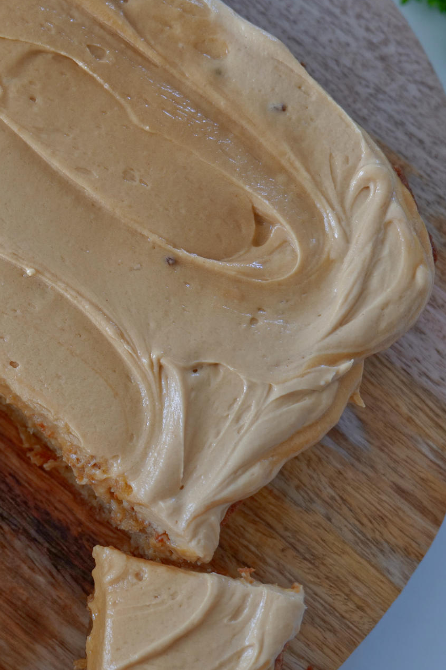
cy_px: 334
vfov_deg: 29.7
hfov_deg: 19.2
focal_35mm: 68
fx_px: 1264
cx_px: -50
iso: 1000
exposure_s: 1/60
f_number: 5.6
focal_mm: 45
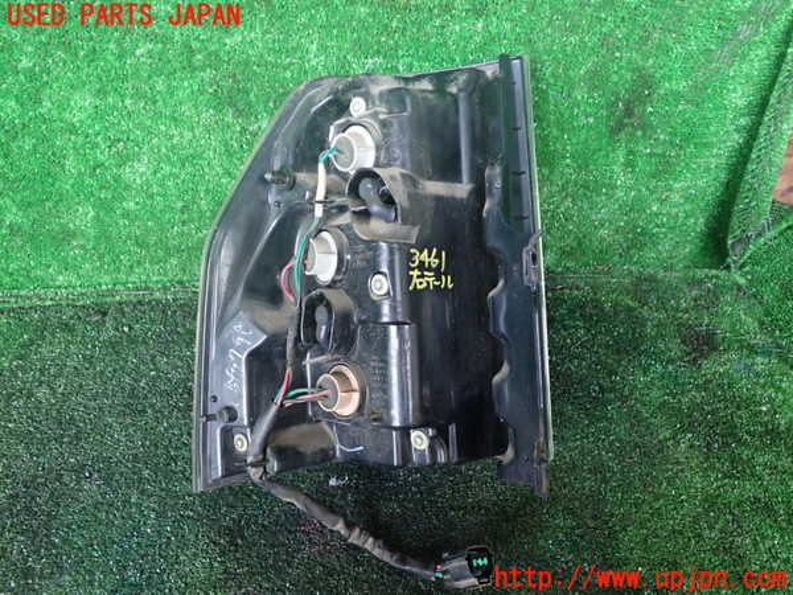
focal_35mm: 30
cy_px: 298
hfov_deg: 60.0
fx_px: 687
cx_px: 396
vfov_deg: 46.8
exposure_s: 1/25
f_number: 2.3
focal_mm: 5.4
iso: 800
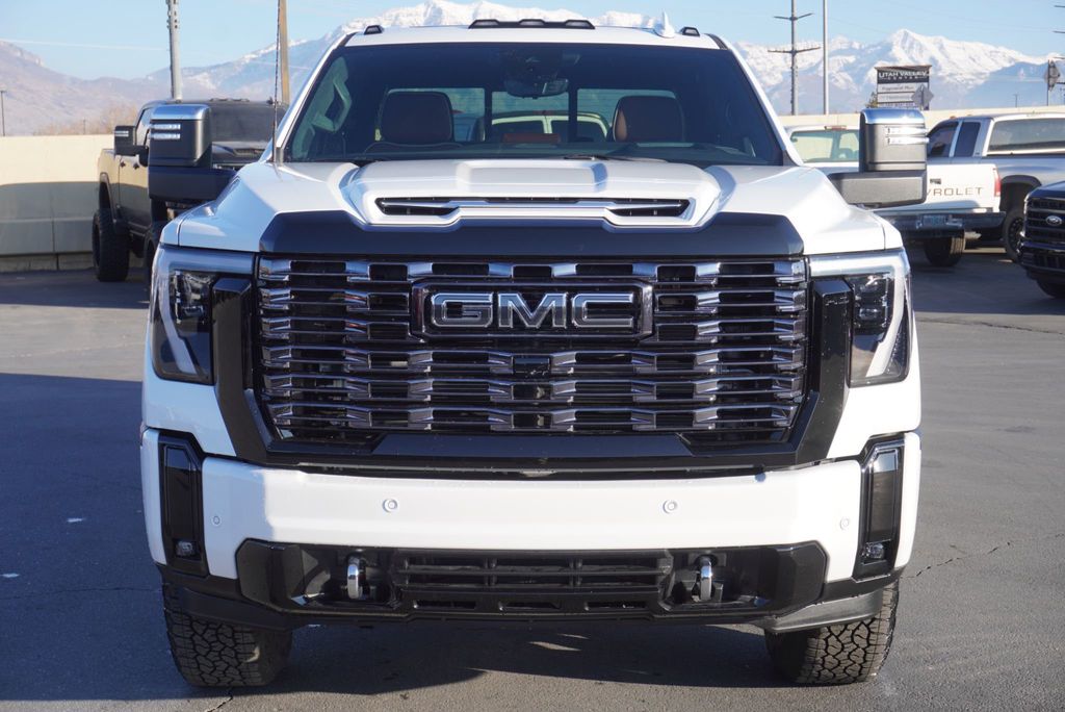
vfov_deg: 24.4
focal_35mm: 56
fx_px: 1643
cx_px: 532
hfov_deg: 35.9
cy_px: 356
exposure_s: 1/125
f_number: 8
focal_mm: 37
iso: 100
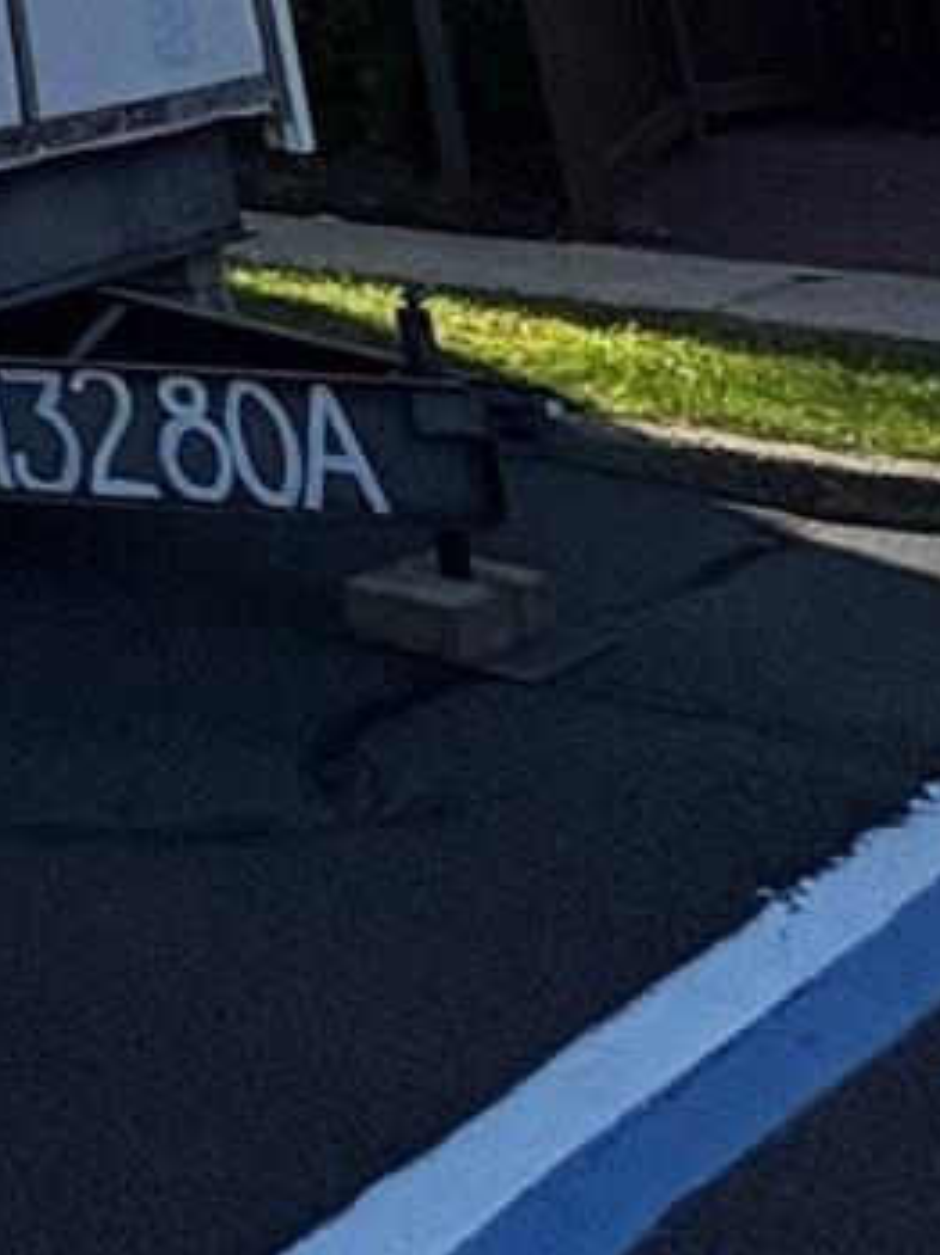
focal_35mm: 82
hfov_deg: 12.1
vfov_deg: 18.7
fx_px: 2973
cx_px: -1625
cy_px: -979
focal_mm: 2.22
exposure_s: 1/1672
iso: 64
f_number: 2.2
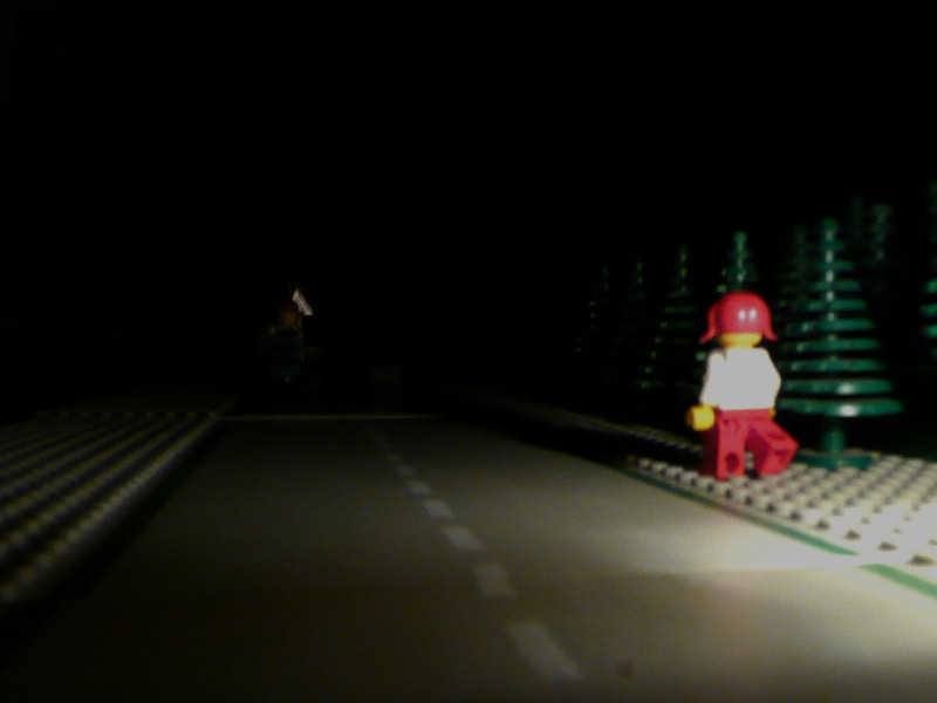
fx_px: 866
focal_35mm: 32
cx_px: 468
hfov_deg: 56.8
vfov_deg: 44.2
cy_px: 352
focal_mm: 4.6
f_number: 3.3
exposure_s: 1/1.6
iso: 200
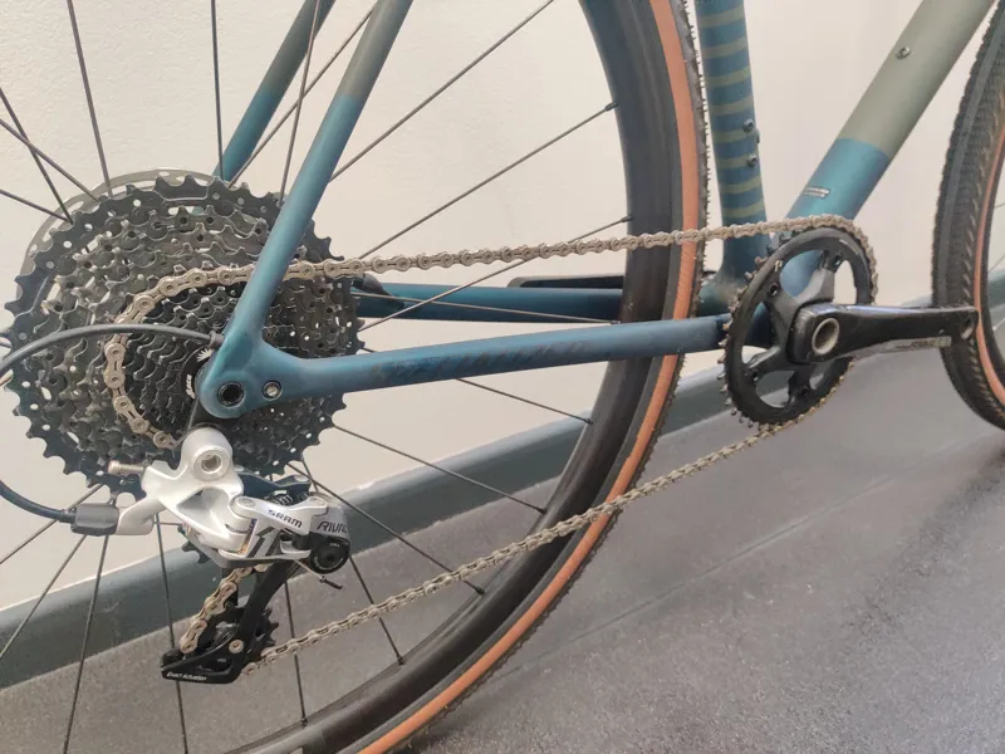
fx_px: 784
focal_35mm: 27
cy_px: 377
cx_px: 502
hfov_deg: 65.3
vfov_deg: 51.4
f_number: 1.65
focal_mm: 4.75
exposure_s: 1/50
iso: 1000
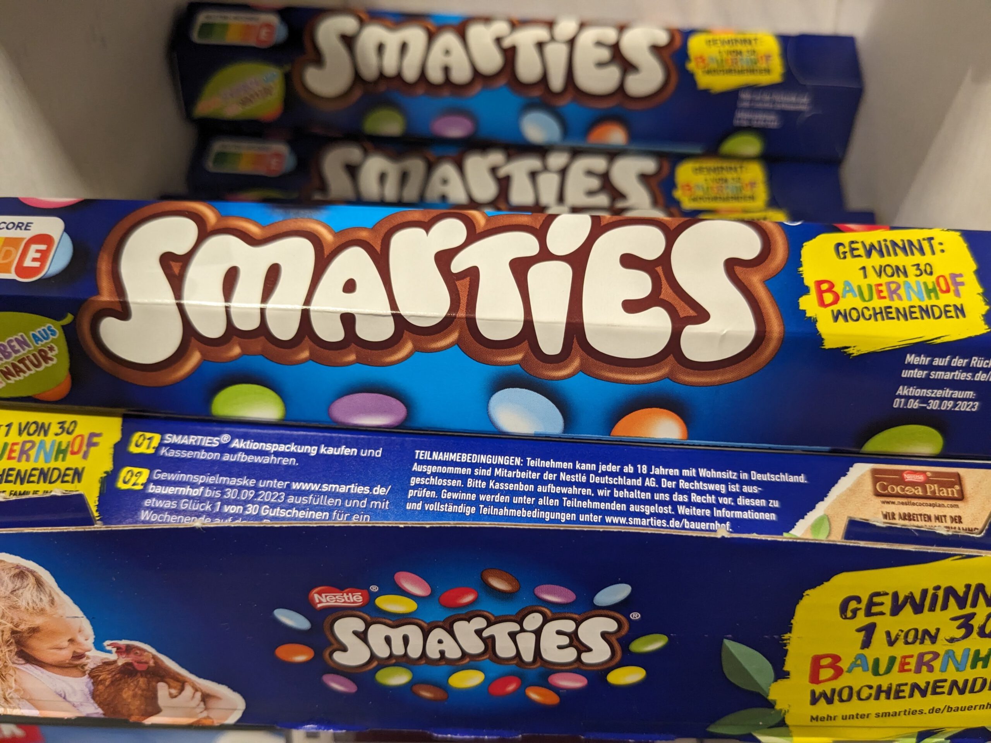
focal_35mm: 27
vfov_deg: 51.4
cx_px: 496
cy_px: 372
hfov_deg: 65.3
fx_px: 773
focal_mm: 4.38
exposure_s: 1/99.9
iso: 153
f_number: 1.73
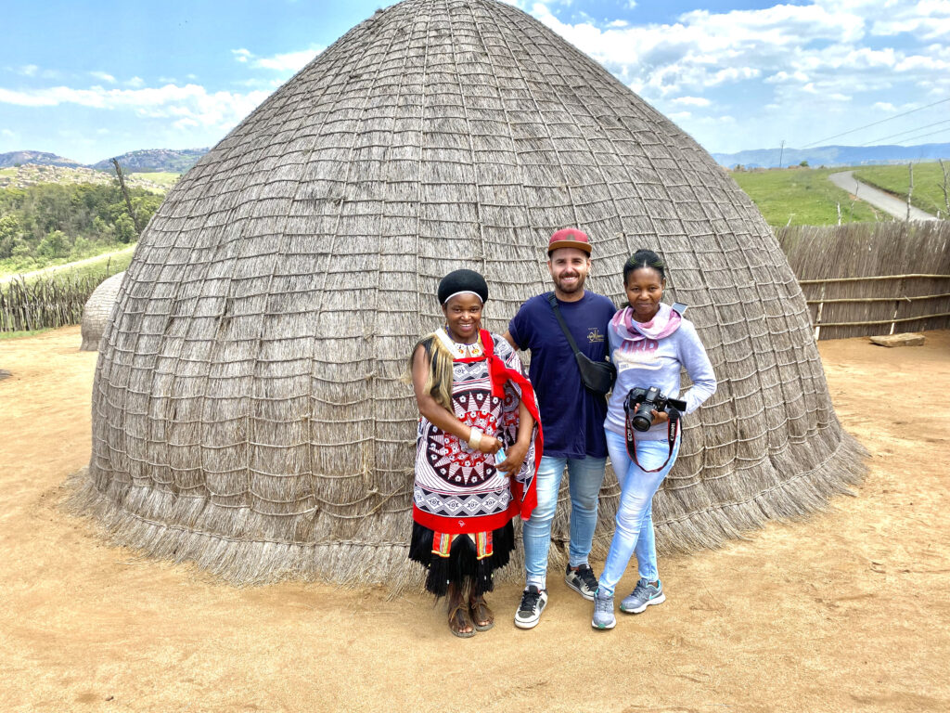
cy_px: 356
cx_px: 475
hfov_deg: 67.3
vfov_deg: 53.1
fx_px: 714
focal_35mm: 26
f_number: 1.8
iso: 32
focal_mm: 4.25
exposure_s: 1/1147
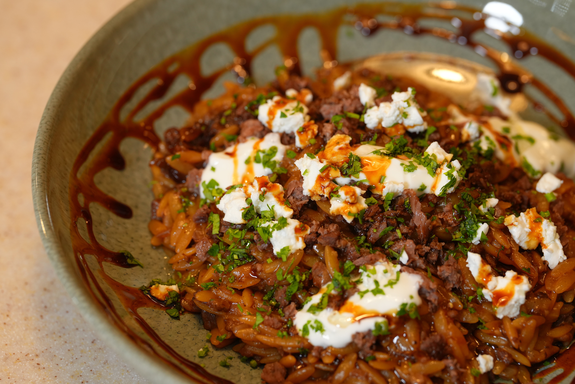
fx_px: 2635
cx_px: 288
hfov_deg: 12.5
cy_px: 192
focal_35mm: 165
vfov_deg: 8.3
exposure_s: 1/80
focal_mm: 165
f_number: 5
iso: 640
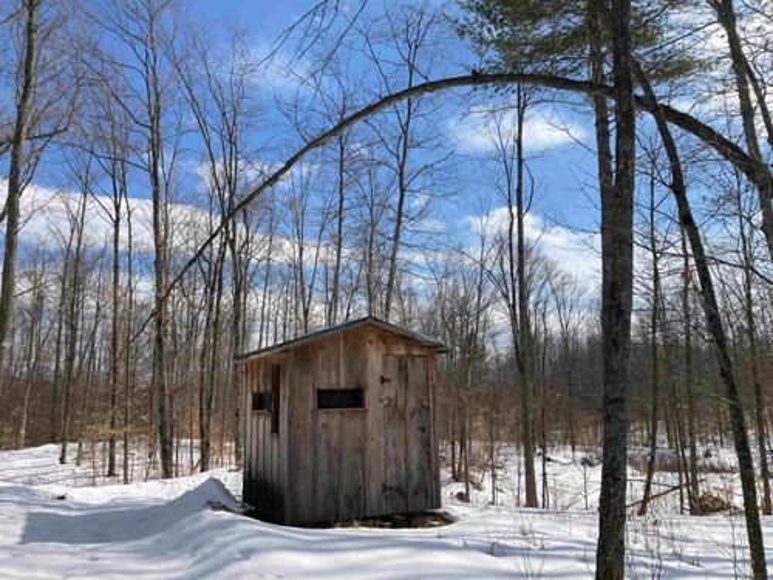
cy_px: 290
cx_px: 386
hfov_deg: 63.4
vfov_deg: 49.7
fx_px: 625
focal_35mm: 28
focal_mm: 3.99
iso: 20
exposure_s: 1/3205
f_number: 1.8
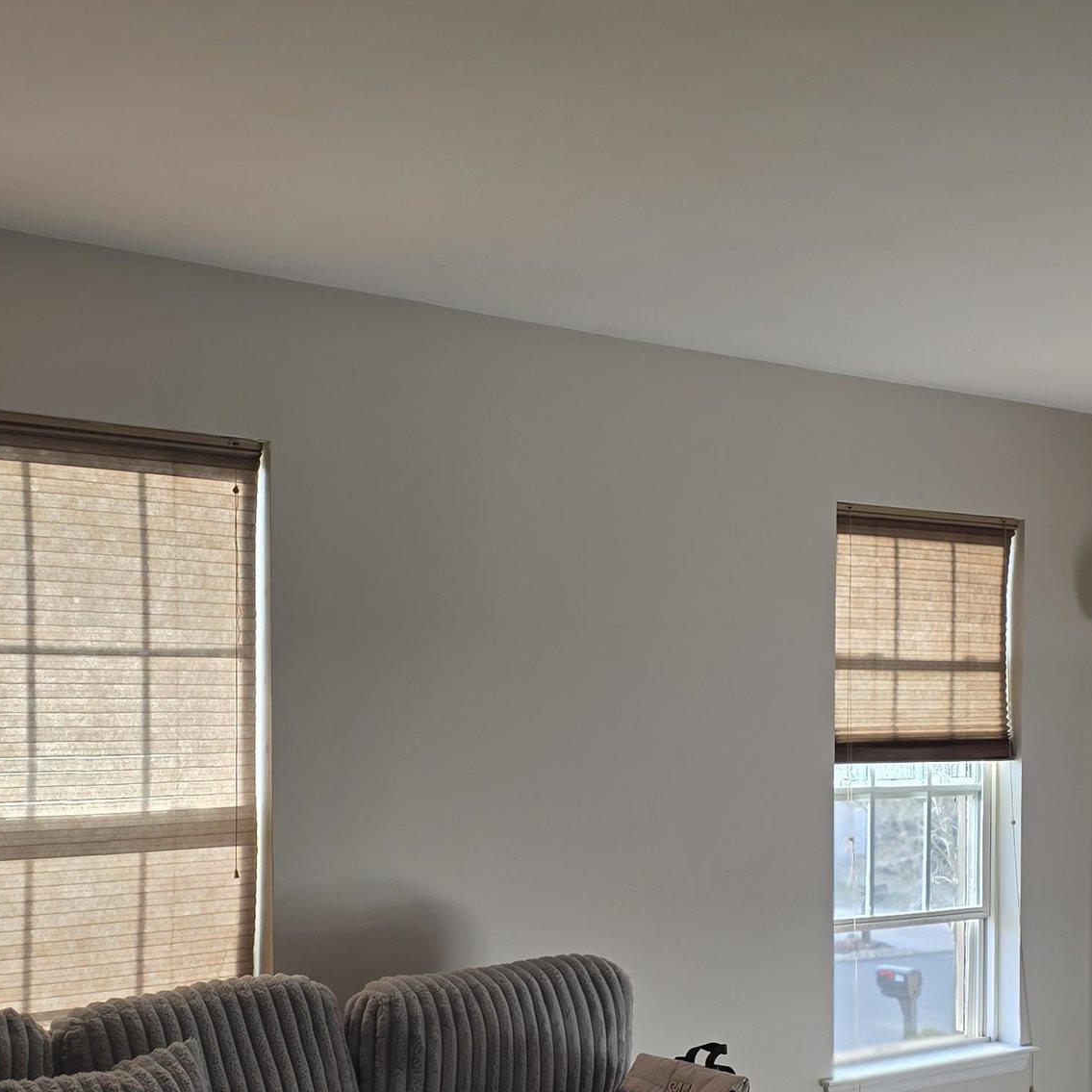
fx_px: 1963
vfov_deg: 30.8
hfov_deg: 31.1
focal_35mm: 55
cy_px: 761
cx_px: 575
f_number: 1.7
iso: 40
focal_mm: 6.3
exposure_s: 1/180
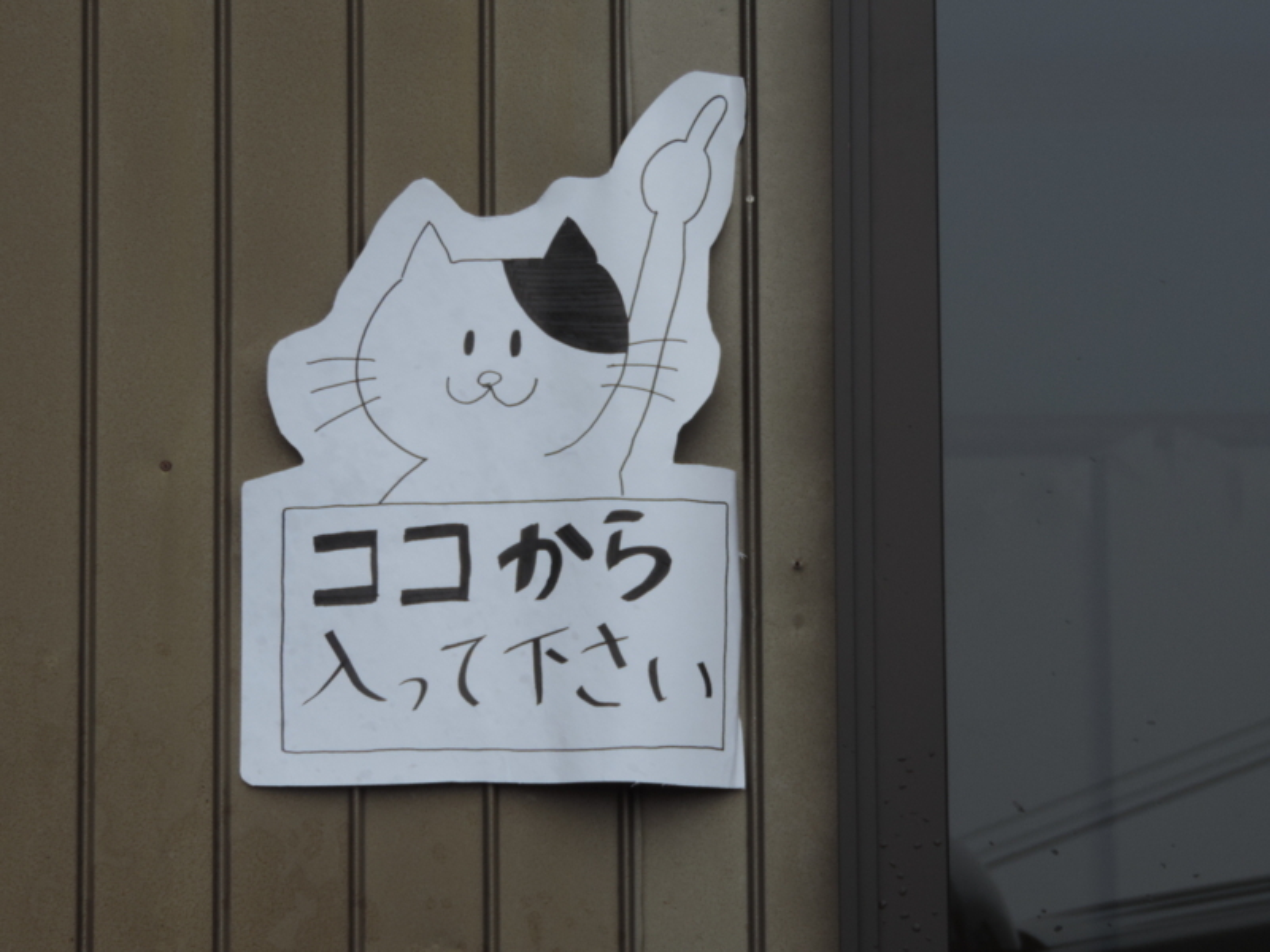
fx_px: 5320
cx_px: 635
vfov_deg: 10.2
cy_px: 476
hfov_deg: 13.6
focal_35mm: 145
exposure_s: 1/250
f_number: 4.4
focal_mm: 25.8
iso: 80
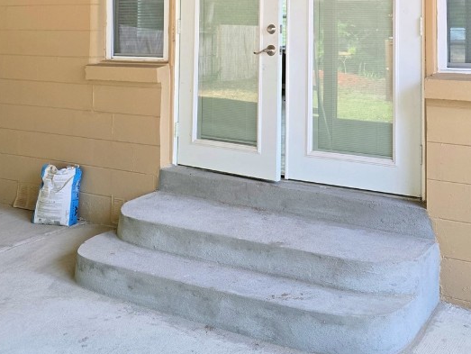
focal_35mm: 45
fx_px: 613
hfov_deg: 41.9
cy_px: 13
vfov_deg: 30.3
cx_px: 282
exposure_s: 1/180
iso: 160
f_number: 1.7
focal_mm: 6.3
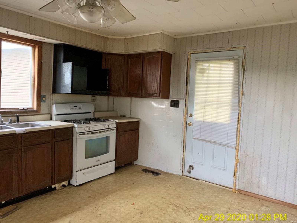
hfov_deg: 67.3
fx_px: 223
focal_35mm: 26
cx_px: 148
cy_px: 112
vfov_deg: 53.1
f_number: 1.8
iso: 320
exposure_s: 1/60
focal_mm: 4.25
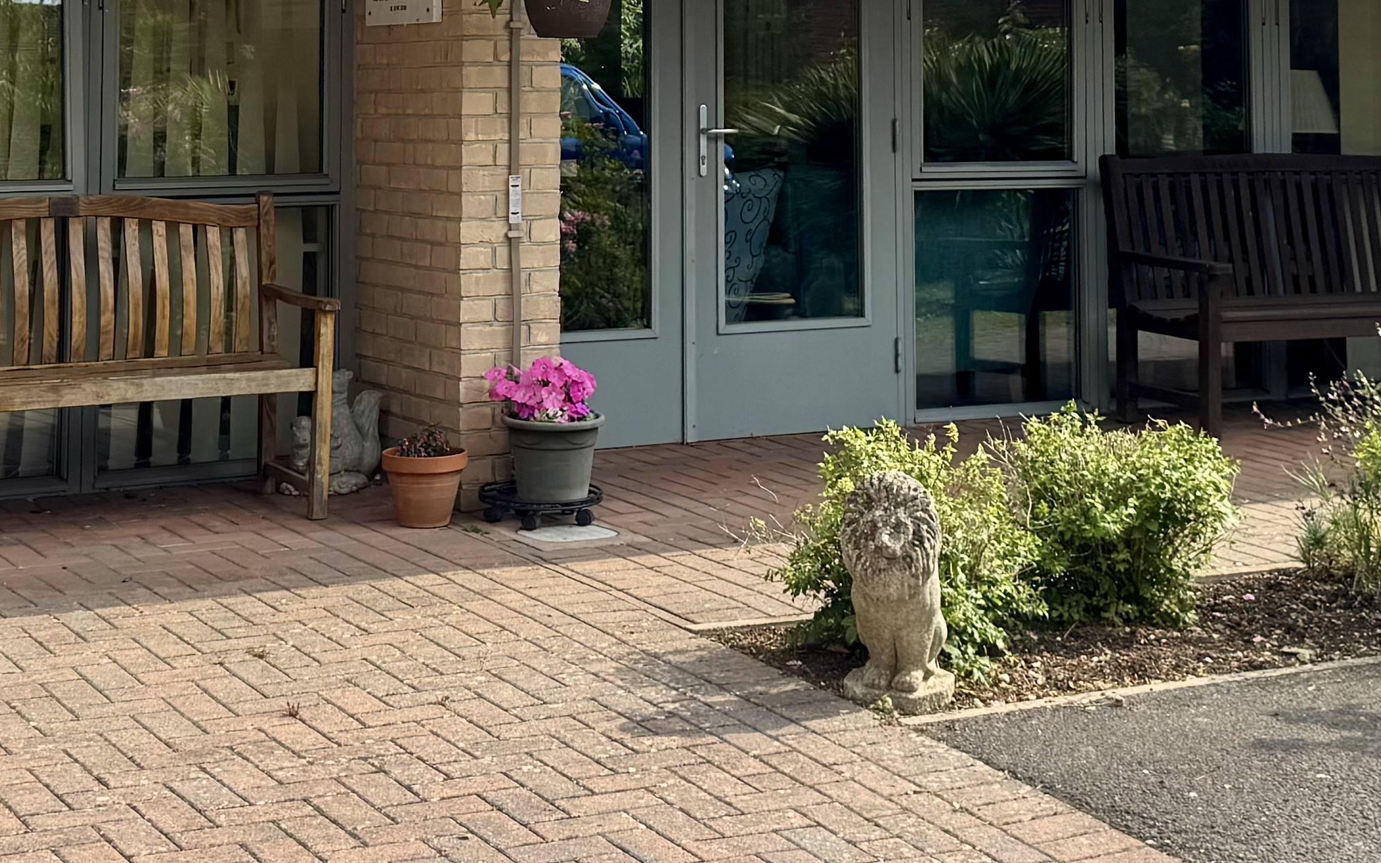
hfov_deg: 29.0
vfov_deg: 17.7
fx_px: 2672
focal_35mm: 71
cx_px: 635
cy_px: -93
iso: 80
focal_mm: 6.76
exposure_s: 1/2331
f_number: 1.78
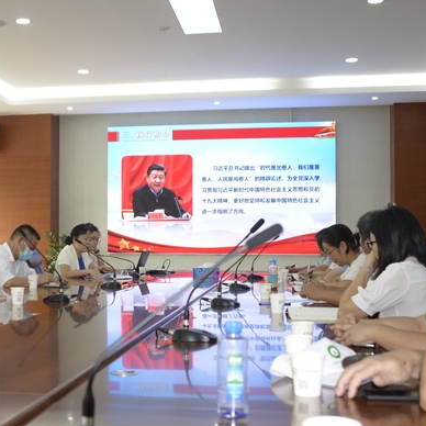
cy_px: 231
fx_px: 780
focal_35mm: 56
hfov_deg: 30.2
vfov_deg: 30.5
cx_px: 121
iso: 125
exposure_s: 1/30
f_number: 3.5
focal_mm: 32
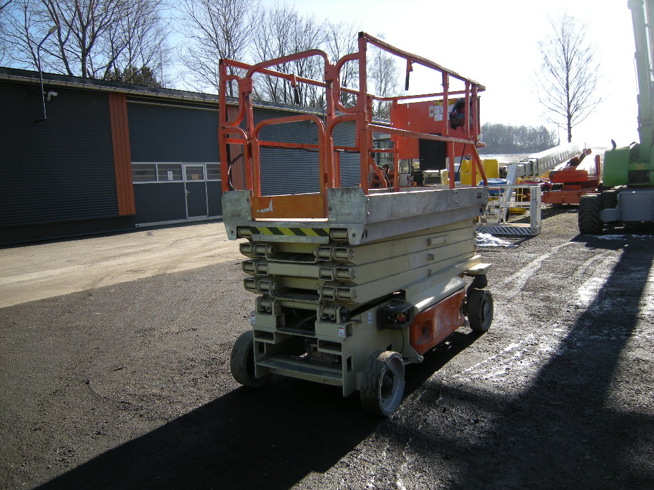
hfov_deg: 63.4
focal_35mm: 28
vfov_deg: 49.7
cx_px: 327
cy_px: 245
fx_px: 529
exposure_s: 1/492
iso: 64
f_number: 2.8
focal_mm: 4.7
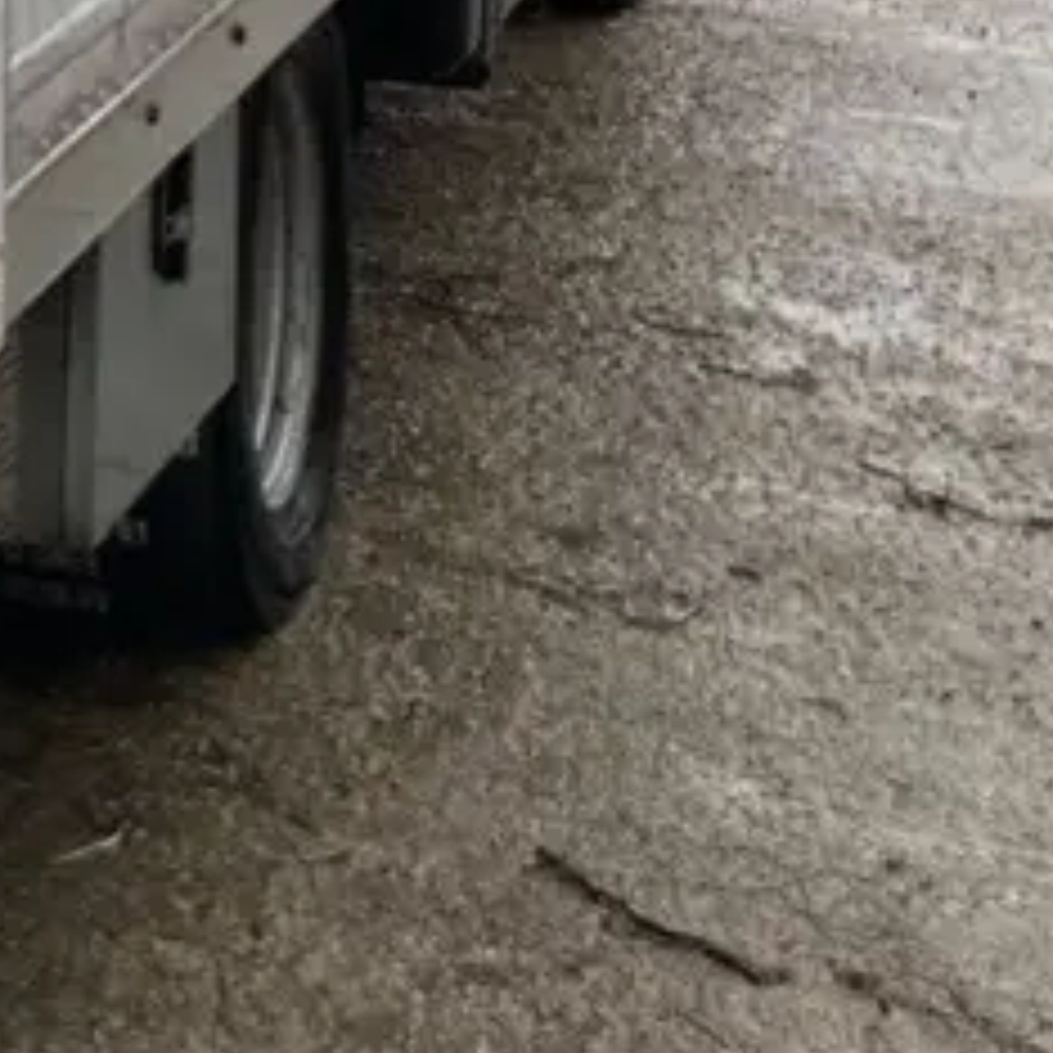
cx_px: -734
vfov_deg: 11.8
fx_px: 4508
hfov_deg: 12.4
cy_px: -1084
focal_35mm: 131
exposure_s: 1/416
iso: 32
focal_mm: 4.2
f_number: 1.6
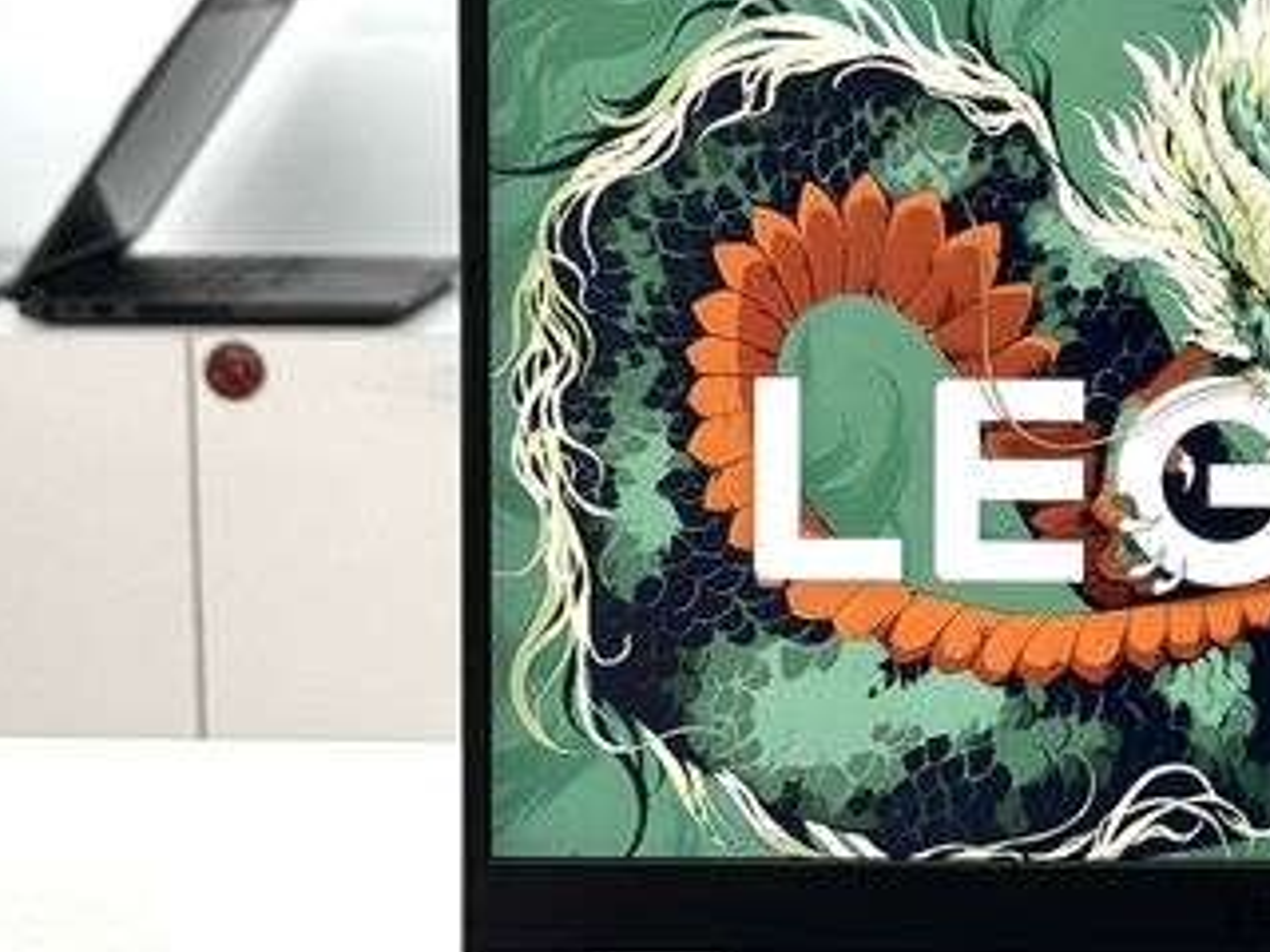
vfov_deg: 12.3
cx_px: 1314
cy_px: 524
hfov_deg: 16.0
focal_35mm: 120
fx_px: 4403
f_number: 1.78
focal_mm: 6.76
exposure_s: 1/121
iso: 50
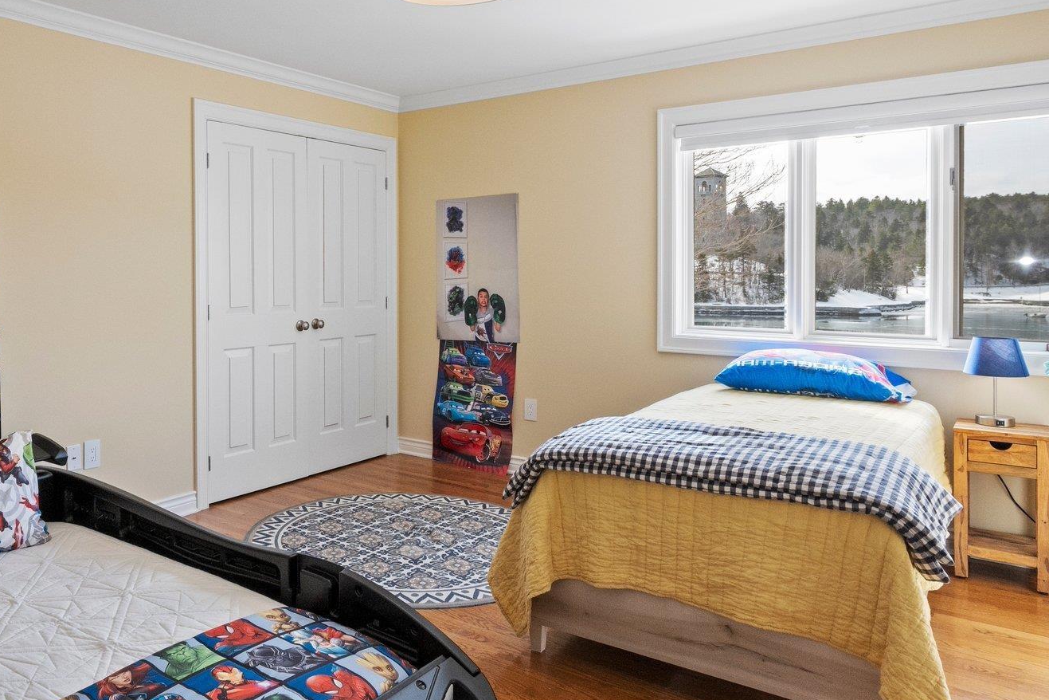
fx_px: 816
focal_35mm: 28
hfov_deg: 63.8
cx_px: 348
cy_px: 279
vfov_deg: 46.1
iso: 320
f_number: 9
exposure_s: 1/30
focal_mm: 12
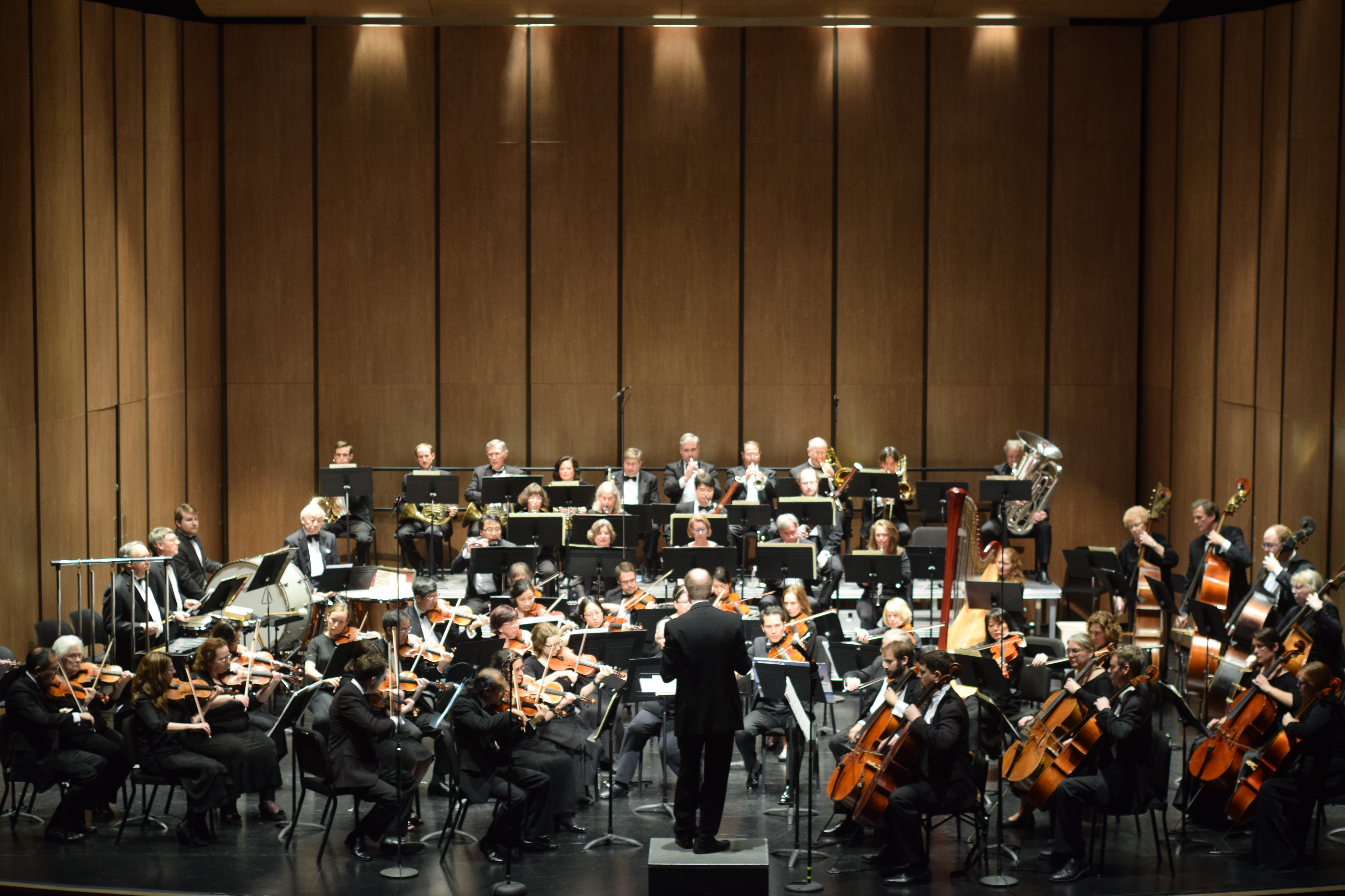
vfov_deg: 18.2
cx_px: 672
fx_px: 2802
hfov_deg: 27.0
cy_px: 448
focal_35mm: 75
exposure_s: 1/60
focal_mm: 50
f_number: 2.8
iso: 800
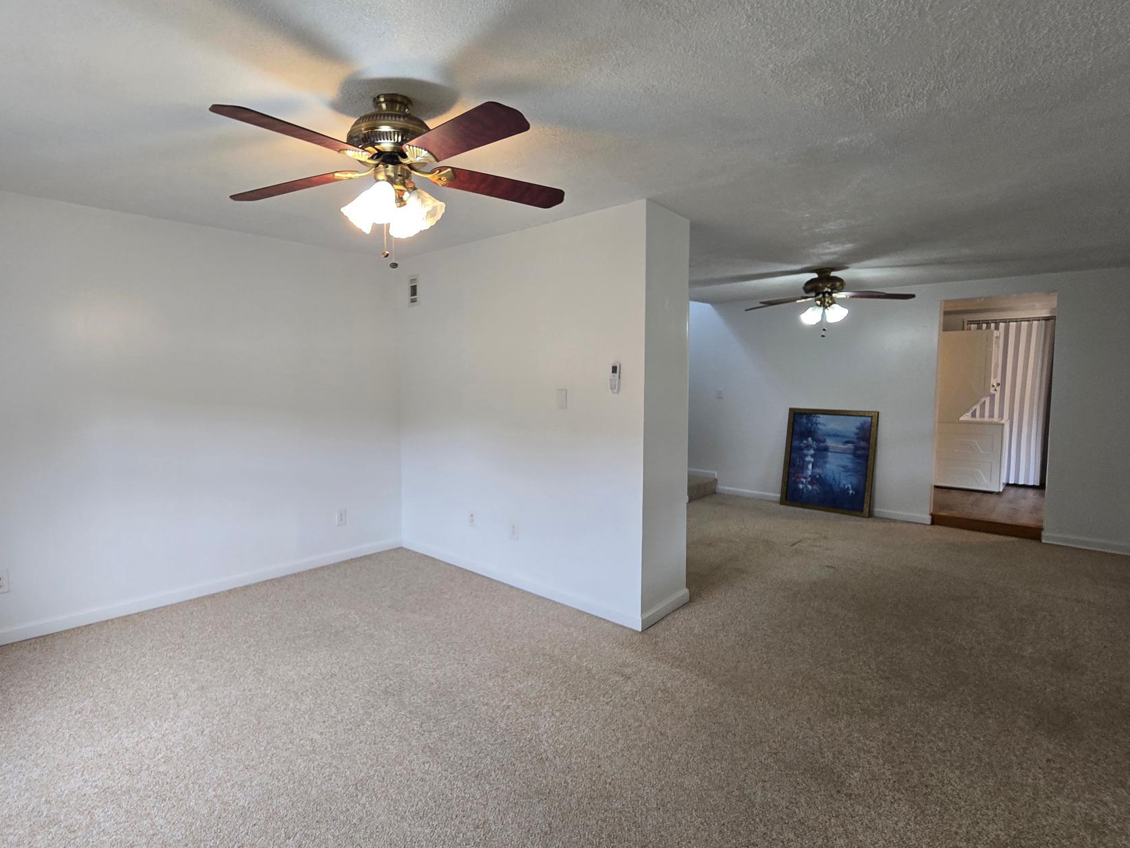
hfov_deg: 93.8
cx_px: 481
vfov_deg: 78.1
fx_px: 522
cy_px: 408
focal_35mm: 16
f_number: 2.2
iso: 64
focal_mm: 2.2
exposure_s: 1/60
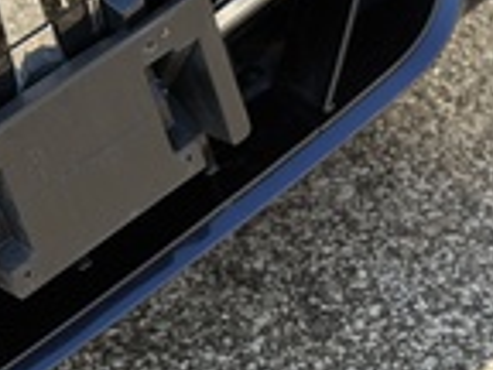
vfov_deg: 10.4
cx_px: -34
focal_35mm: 140
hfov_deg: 13.8
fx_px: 1994
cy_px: -53
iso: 100
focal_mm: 6.76
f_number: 1.78
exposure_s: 1/687
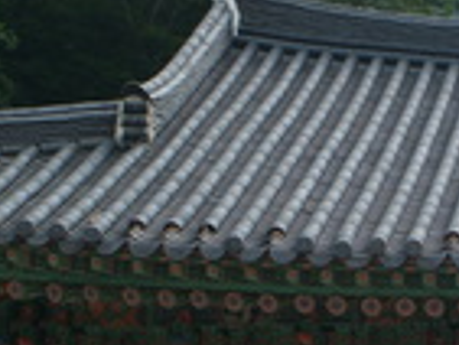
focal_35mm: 143
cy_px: 446
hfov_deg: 13.4
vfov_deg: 10.2
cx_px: 555
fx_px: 1898
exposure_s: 1/180
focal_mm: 20
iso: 100
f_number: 6.7
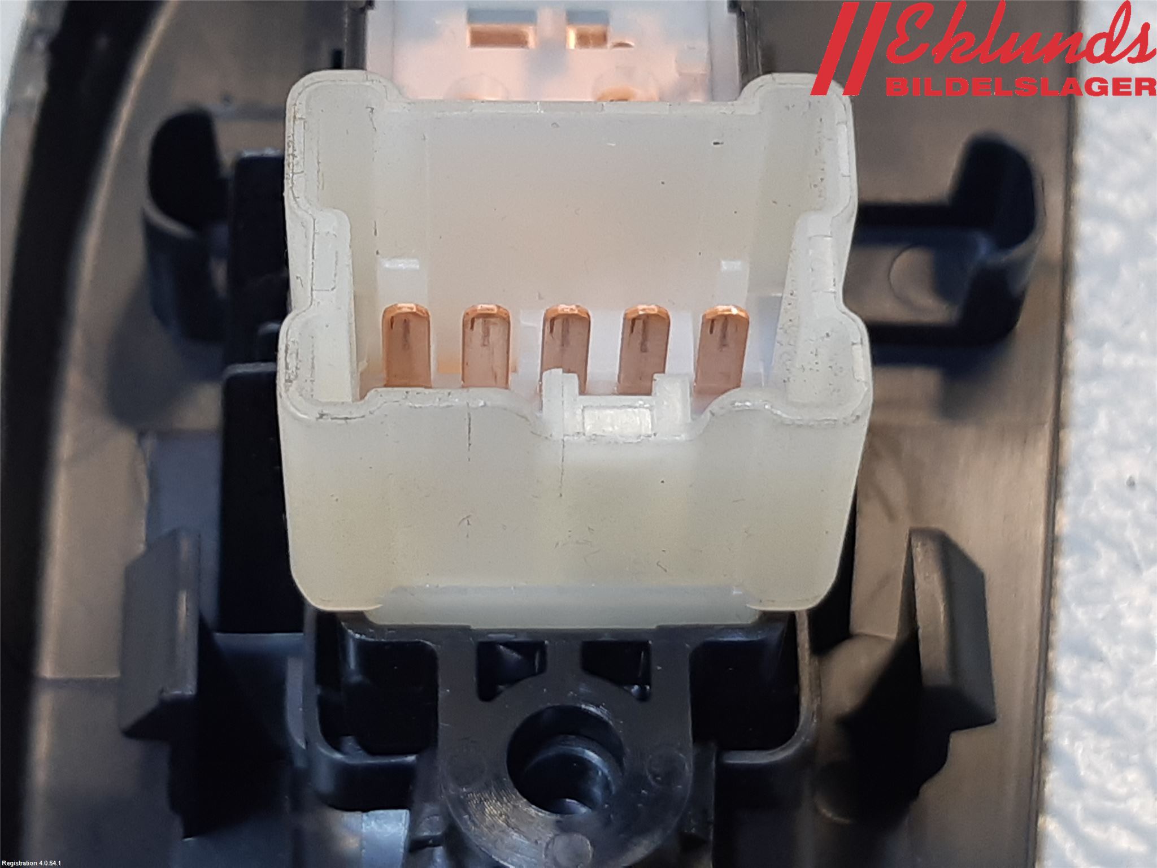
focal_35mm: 26
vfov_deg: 53.1
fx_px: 869
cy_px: 434
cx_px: 578
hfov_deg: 67.3
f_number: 1.7
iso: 64
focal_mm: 3.93
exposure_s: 1/50
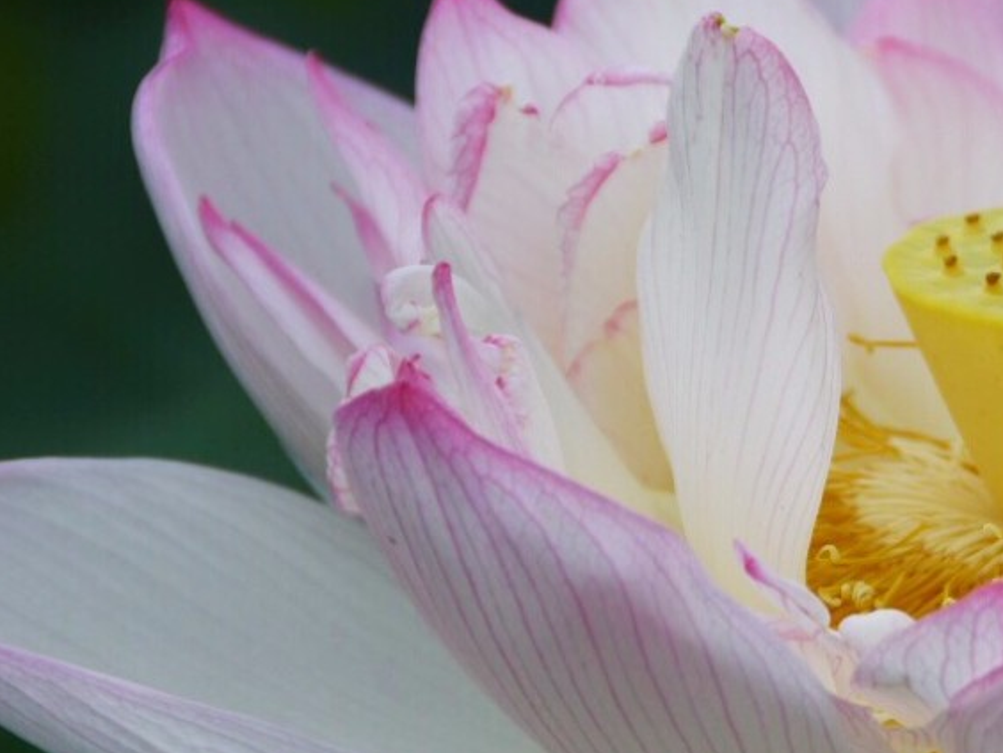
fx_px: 23702
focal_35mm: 818
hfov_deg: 2.4
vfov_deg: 1.8
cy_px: 417
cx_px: 1120
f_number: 5.6
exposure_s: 1/400
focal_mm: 200
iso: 100
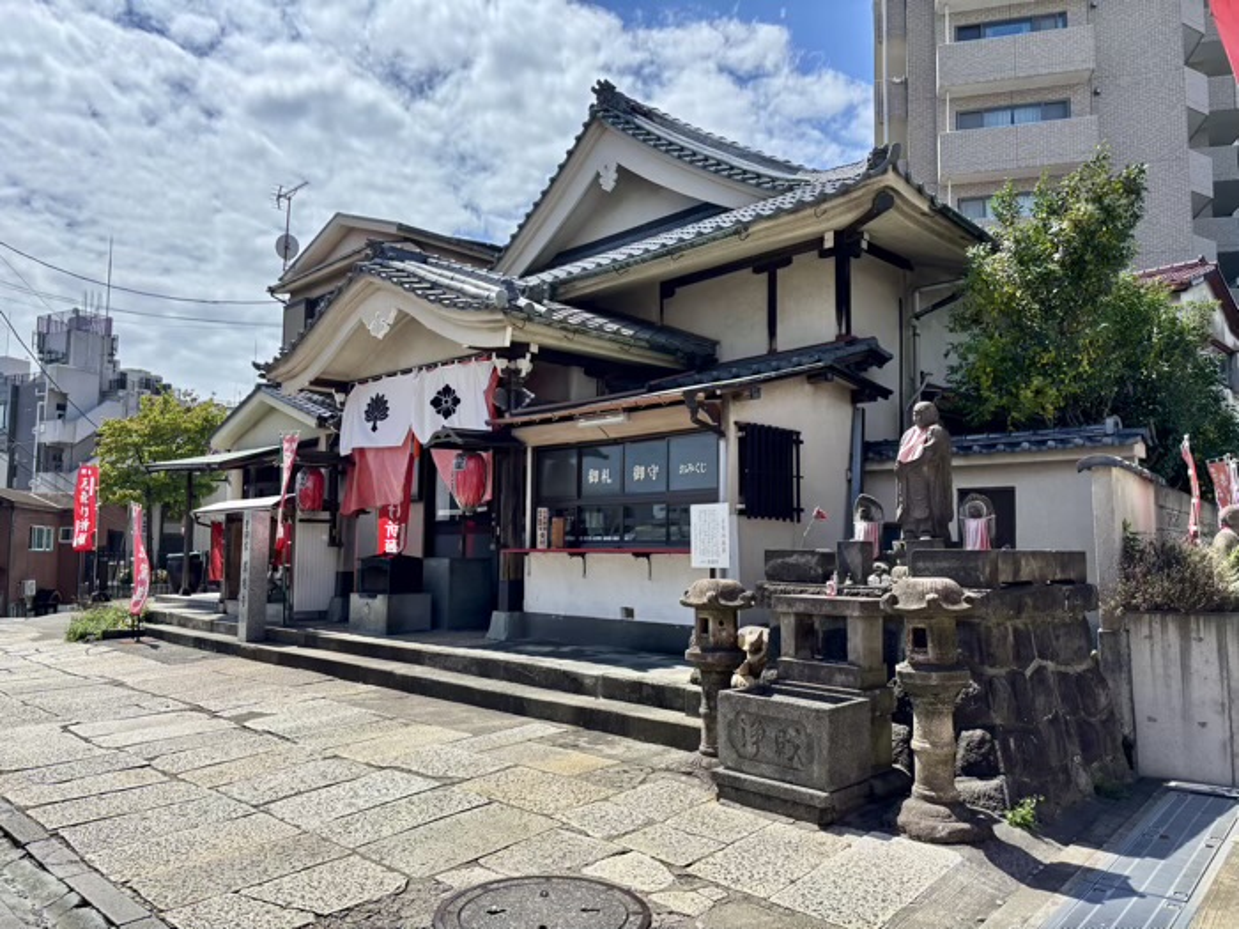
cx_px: 620
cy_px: 464
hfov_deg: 67.3
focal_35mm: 26
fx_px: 931
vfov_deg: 53.1
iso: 50
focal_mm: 5.96
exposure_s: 1/3021
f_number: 1.6
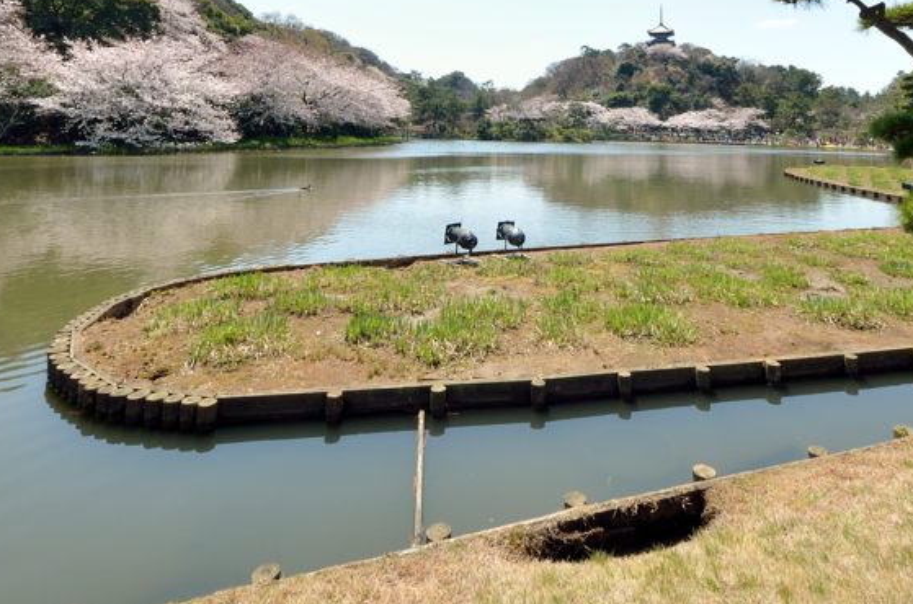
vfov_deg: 51.8
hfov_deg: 78.1
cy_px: 87
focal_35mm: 22
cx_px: 531
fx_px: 557
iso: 160
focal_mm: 8
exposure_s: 1/125
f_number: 13
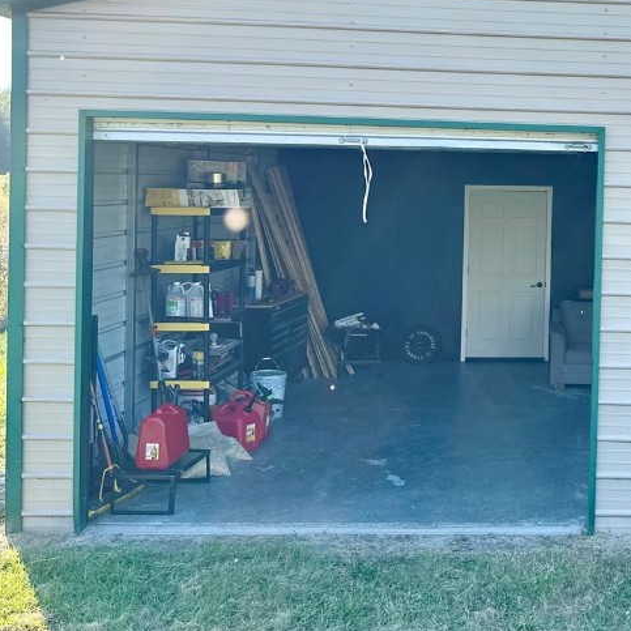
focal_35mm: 45
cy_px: 196
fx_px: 928
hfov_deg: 34.4
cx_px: 619
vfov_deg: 37.0
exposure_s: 1/1256
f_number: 1.78
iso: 80
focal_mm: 6.86
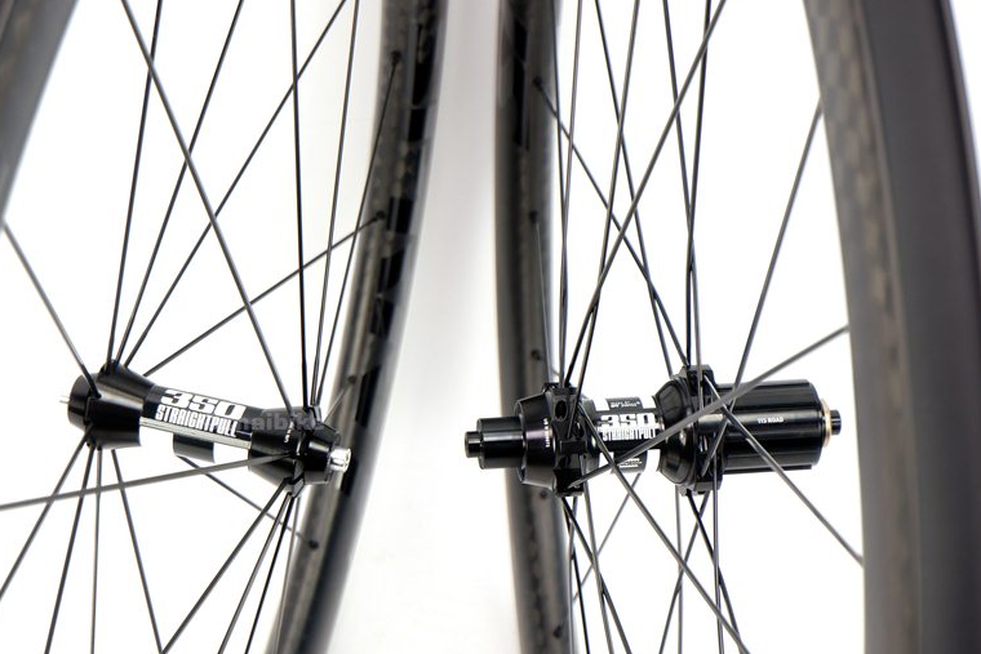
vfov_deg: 18.2
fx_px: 2044
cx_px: 443
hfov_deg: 27.0
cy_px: 412
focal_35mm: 75
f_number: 5.2
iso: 200
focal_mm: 38.5
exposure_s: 1/58
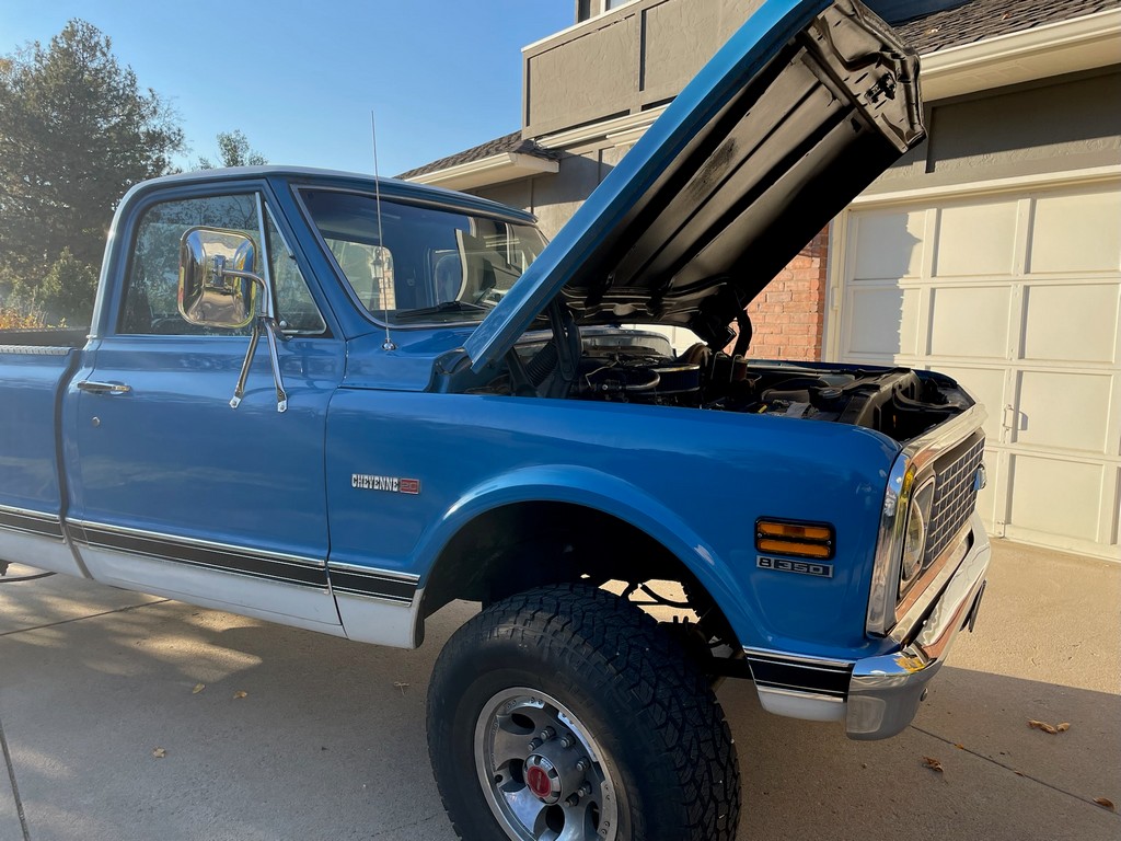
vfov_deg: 53.1
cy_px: 420
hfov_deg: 67.3
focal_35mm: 26
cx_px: 560
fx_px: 842
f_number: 1.6
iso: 50
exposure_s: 1/1159
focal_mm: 4.2
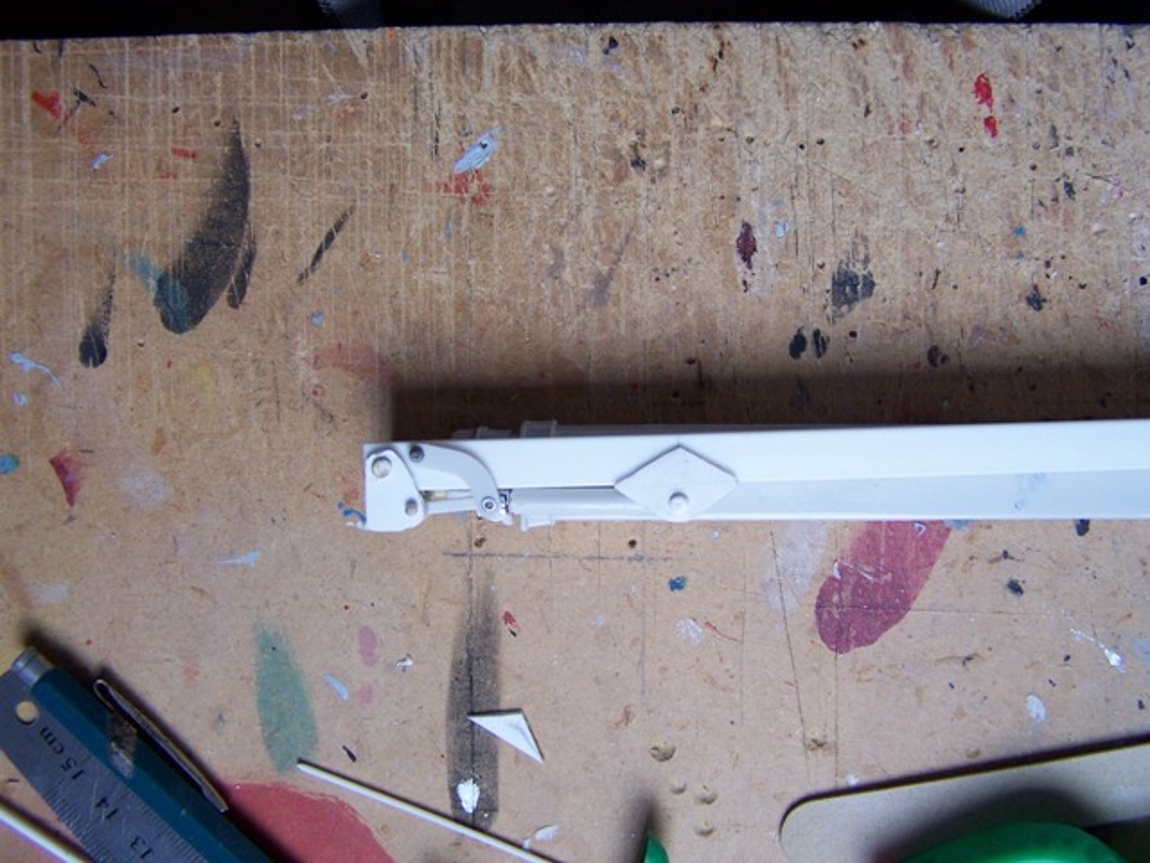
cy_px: 432
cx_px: 575
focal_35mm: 38
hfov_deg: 49.0
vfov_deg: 37.7
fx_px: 1262
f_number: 2.8
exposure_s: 1/30
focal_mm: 6.3
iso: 140
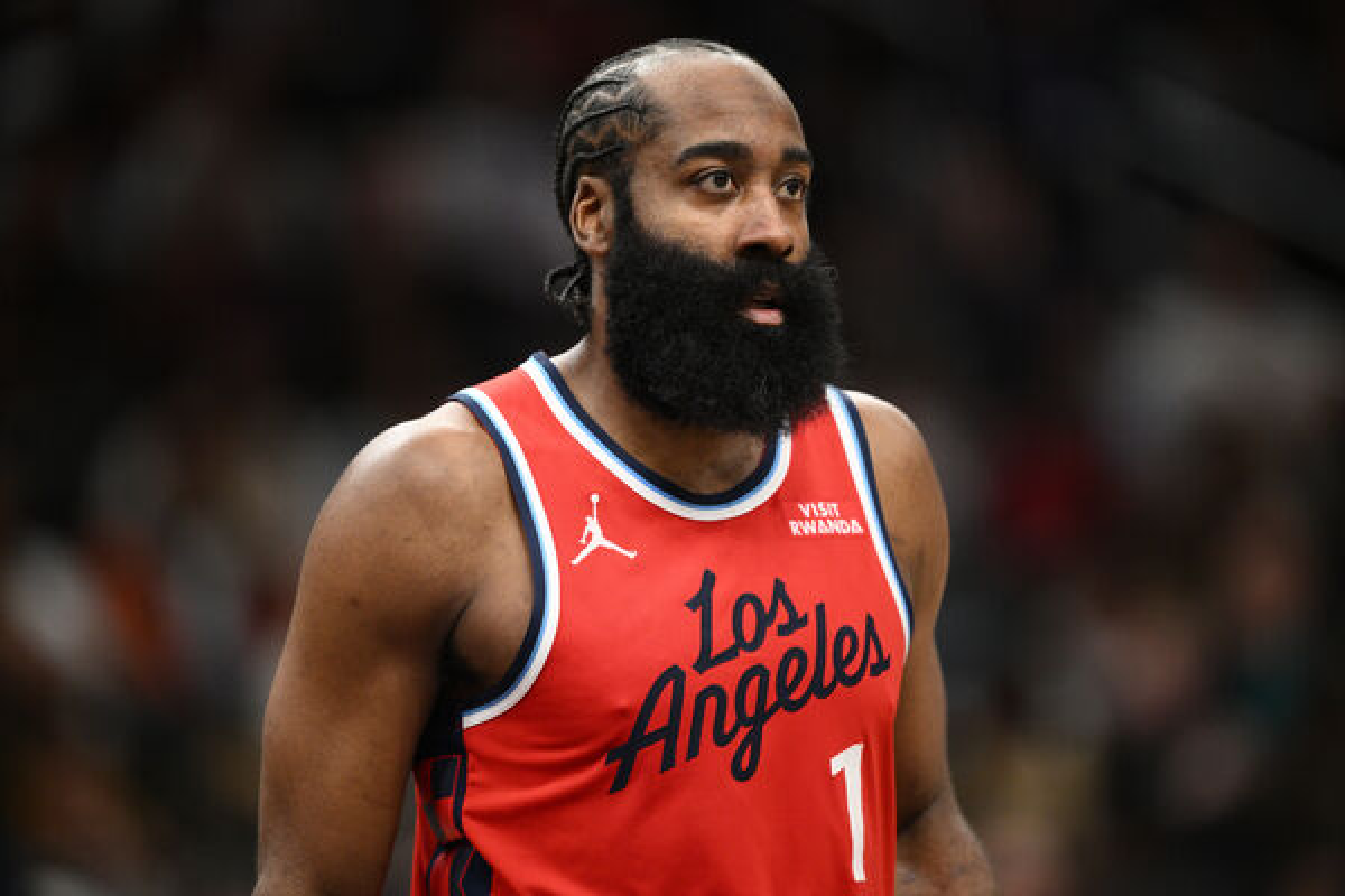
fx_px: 14943
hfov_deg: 5.2
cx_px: 672
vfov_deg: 3.4
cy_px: 448
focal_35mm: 400
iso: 4000
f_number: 2.8
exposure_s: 1/1600
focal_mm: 400
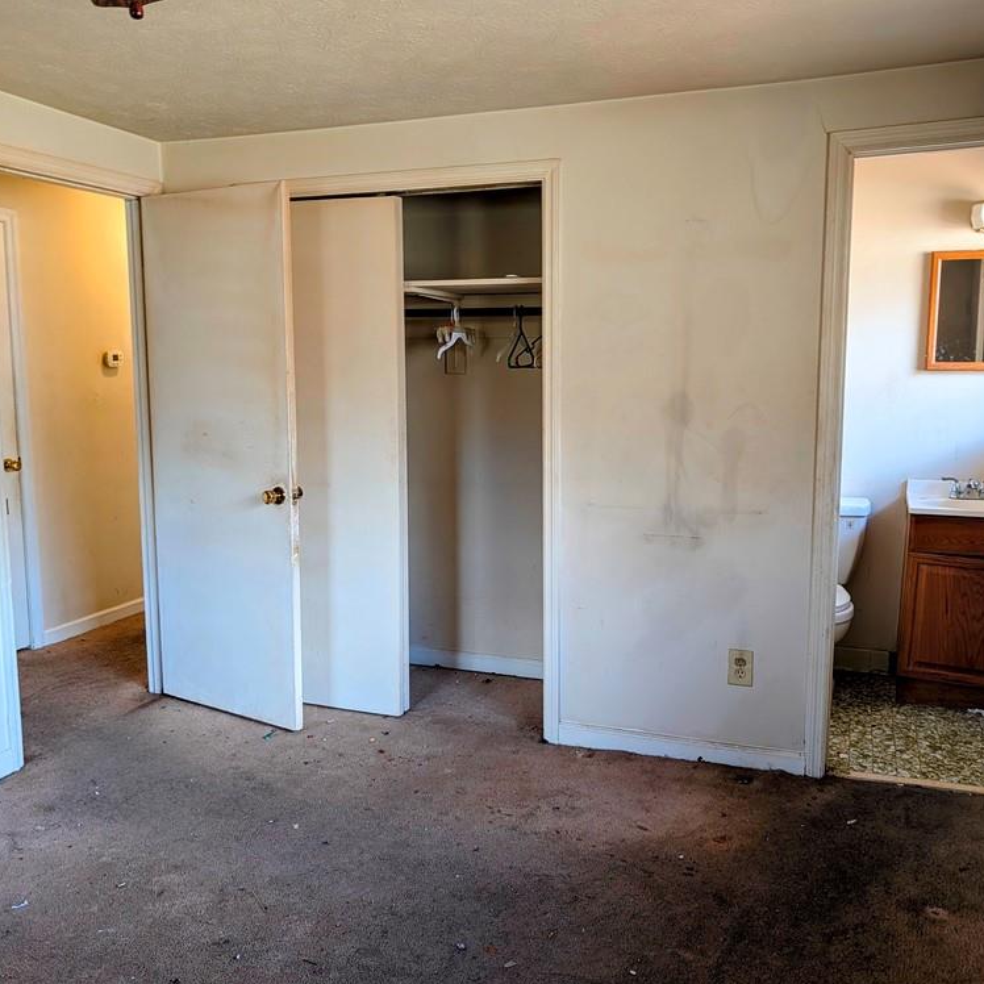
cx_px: 515
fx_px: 933
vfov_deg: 55.6
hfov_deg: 55.6
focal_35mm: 29
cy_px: 483
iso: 116
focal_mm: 6.9
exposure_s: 1/30
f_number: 1.68
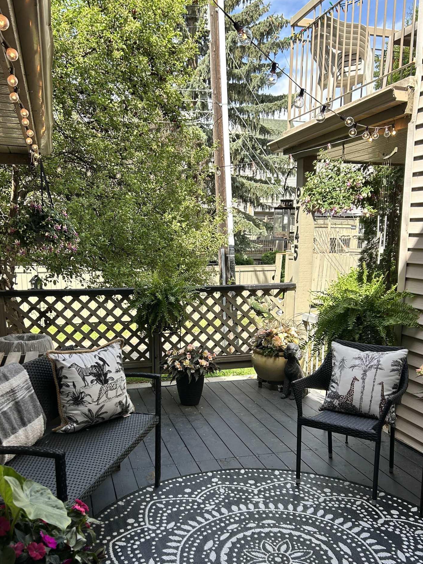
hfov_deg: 44.2
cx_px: 205
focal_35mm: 32
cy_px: 331
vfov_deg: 56.5
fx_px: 521
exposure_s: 1/709
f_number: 1.5
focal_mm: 5.7
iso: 50
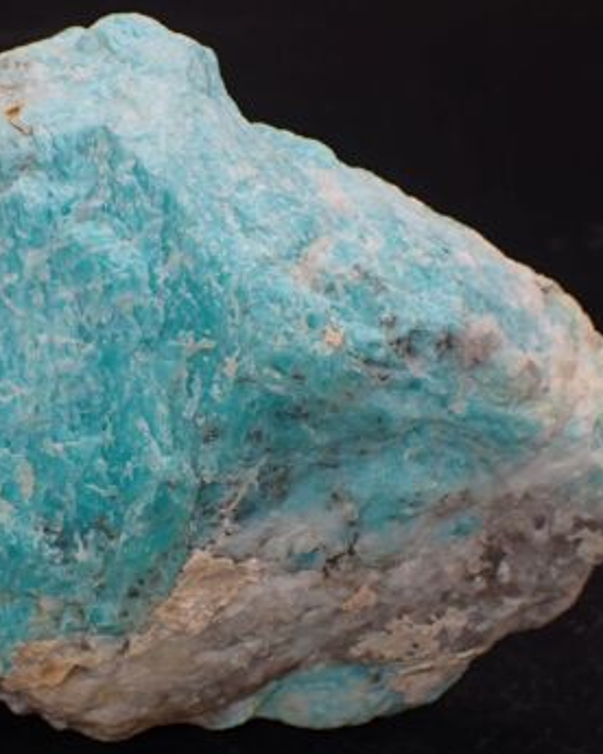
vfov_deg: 14.2
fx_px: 3034
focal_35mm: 136
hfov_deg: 11.3
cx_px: 168
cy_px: 387
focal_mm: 18
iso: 250
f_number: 14
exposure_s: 1/100
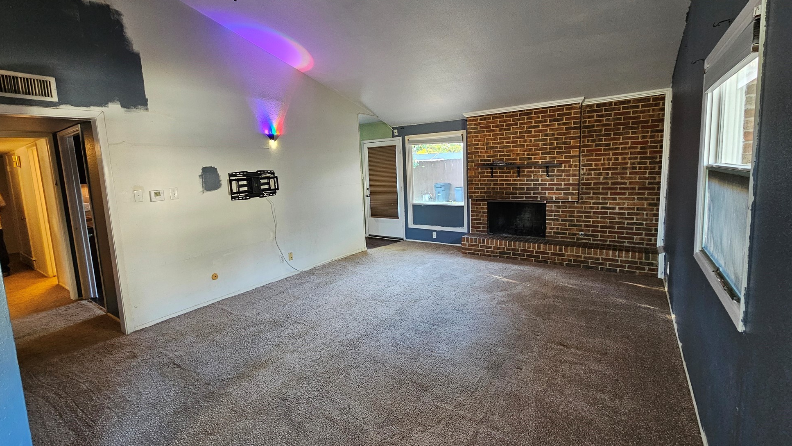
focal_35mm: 15
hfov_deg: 102.9
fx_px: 315
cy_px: 212
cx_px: 378
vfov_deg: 70.5
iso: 320
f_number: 2.2
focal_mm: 2.2
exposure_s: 1/30
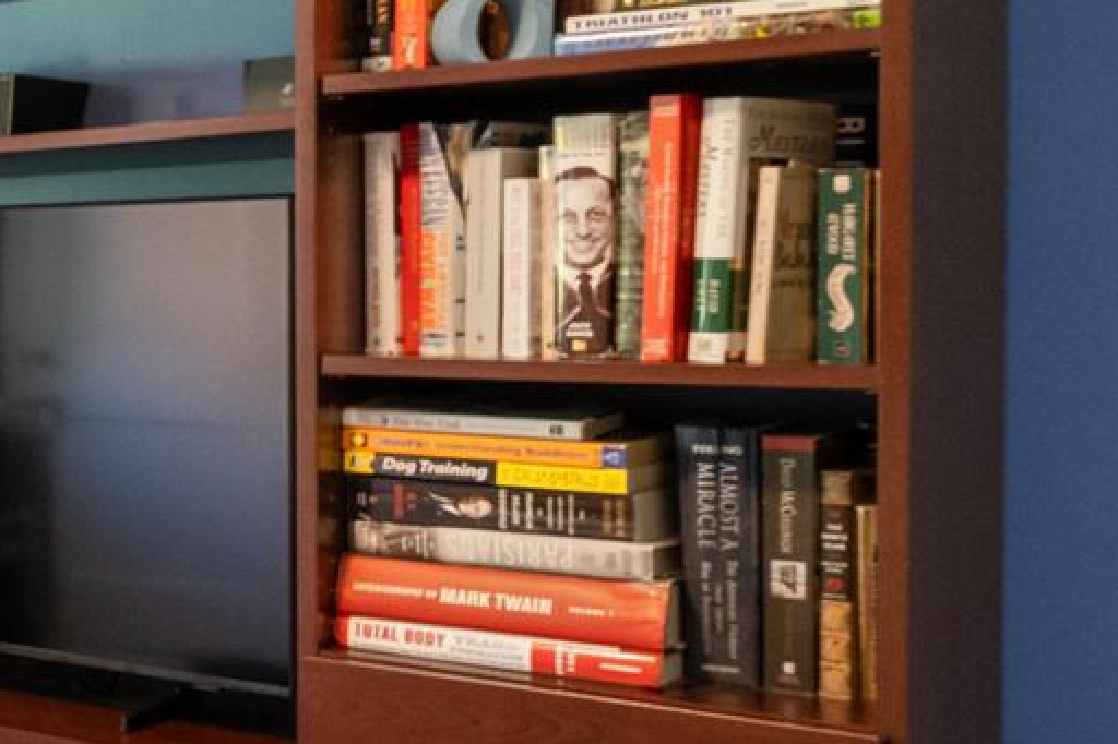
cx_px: -928
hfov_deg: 21.6
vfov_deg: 24.2
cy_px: 315
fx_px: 1738
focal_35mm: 56
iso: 1600
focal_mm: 14
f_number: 5.6
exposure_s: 1/8
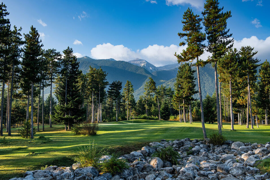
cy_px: 89
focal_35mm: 41
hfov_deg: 47.4
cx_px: 131
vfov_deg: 32.6
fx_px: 308
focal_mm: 38
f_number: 9
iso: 320
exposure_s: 1/200
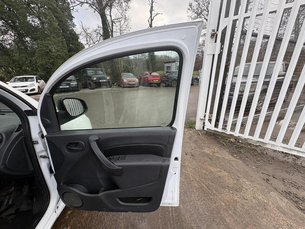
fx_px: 123
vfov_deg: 85.7
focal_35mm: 14
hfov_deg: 102.1
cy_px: 114
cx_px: 152
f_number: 2.2
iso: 40
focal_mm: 2.22
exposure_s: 1/130
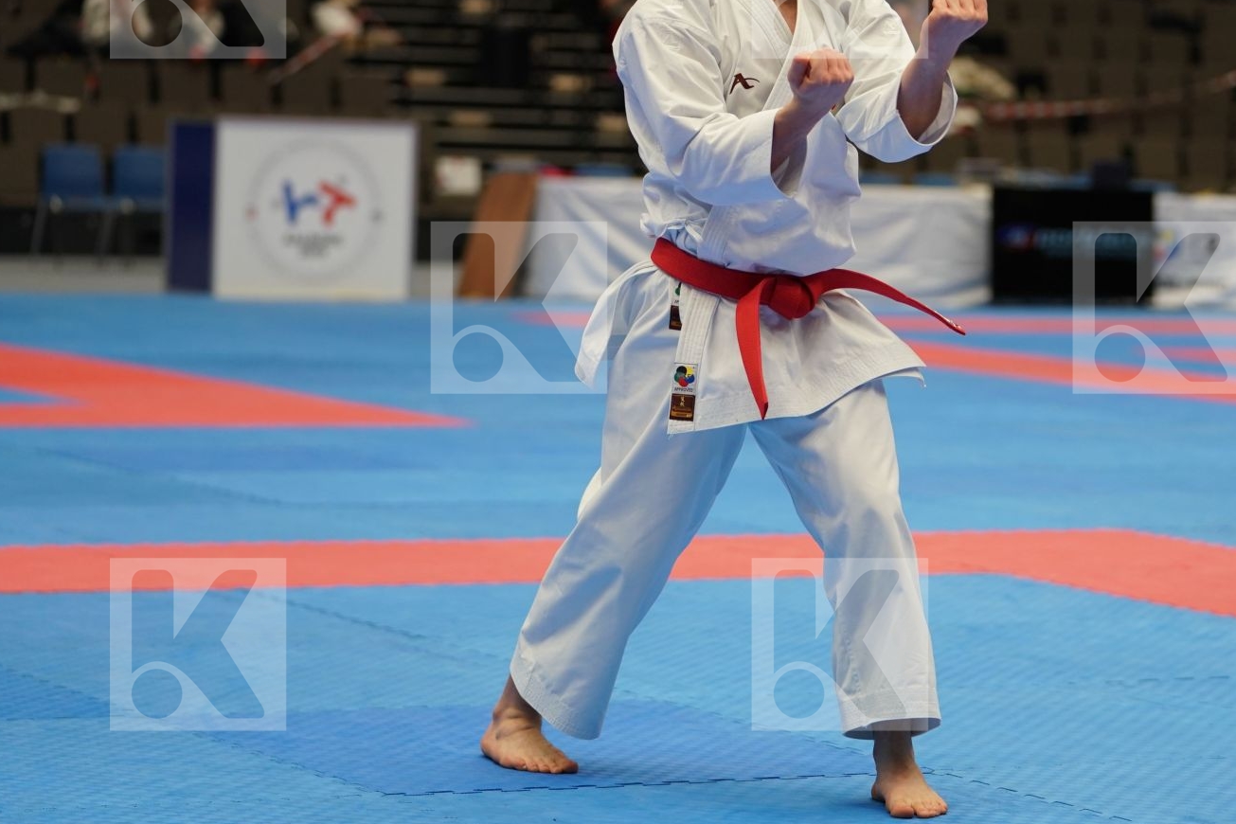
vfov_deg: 10.5
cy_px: 308
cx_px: 840
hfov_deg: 15.6
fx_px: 4497
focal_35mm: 131
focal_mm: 95
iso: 1000
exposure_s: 1/500
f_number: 2.8
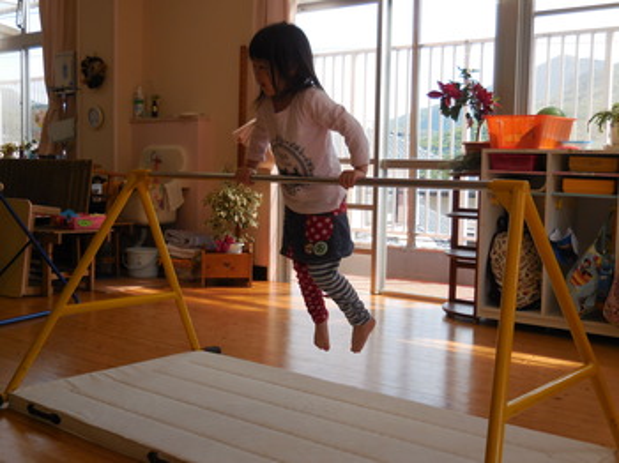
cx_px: 310
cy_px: 232
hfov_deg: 42.1
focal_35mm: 45
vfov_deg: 32.1
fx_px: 804
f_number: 4.2
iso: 125
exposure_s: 1/250
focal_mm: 8.1
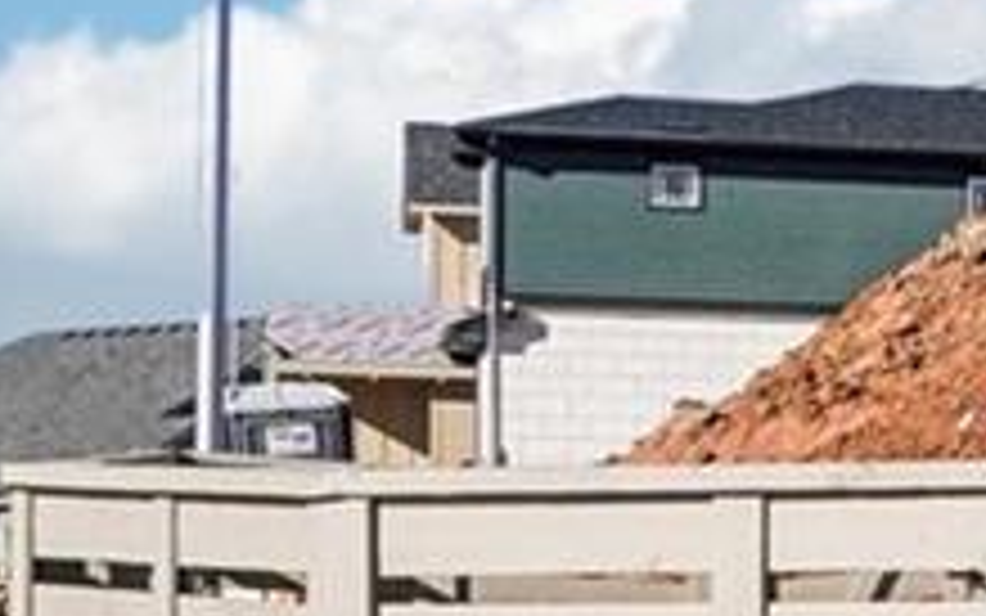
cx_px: 3296
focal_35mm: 179
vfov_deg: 7.3
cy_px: 36
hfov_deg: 8.8
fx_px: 4811
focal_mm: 16
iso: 100
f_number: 8
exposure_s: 1/750
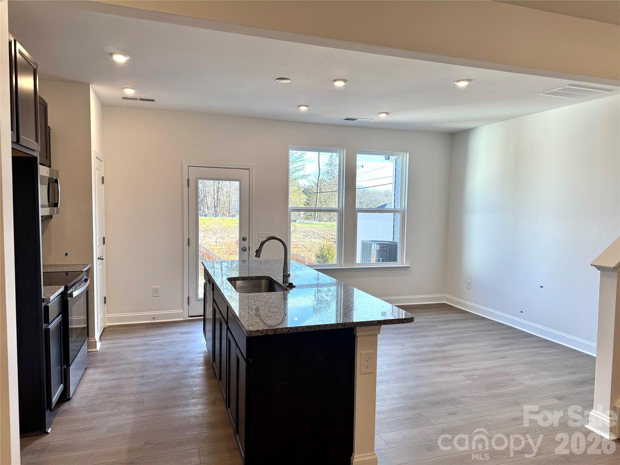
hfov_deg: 71.6
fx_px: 430
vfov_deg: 56.8
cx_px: 310
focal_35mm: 24
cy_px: 232
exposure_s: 1/164
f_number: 1.78
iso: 64
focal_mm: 6.76
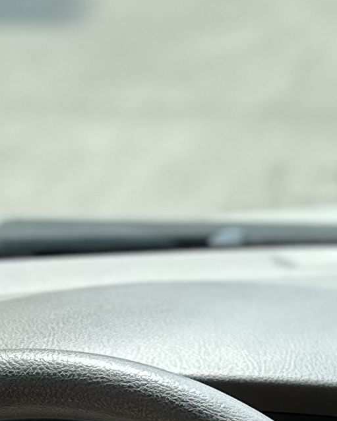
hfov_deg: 9.3
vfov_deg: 11.5
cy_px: 888
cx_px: 812
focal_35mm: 148
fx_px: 1844
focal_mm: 6.86
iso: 80
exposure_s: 1/1131
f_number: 1.78
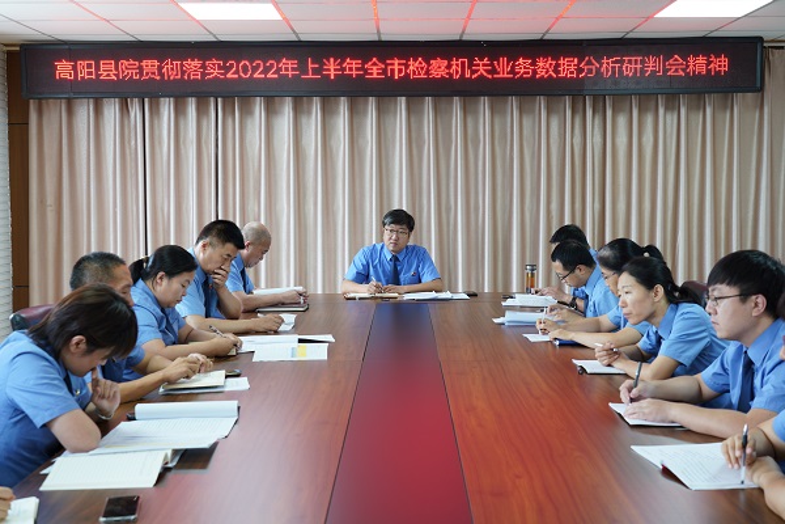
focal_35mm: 43
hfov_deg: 45.4
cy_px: 262
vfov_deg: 31.2
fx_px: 938
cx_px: 392
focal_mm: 43
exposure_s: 1/10
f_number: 5.6
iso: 100
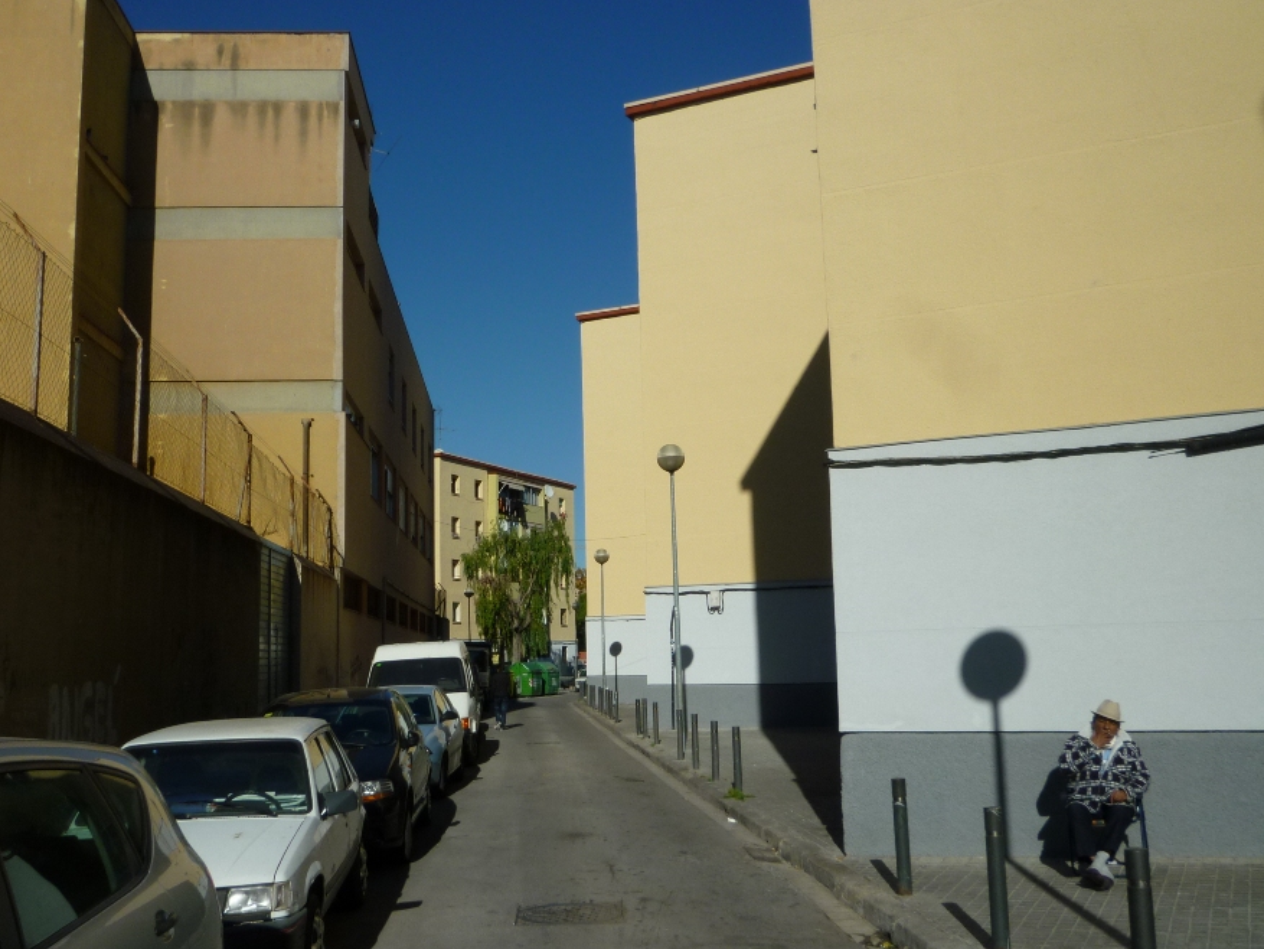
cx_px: 592
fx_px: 1205
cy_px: 485
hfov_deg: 55.3
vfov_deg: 43.0
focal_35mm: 33
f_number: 6.3
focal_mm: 5.2
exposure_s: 1/640
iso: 80
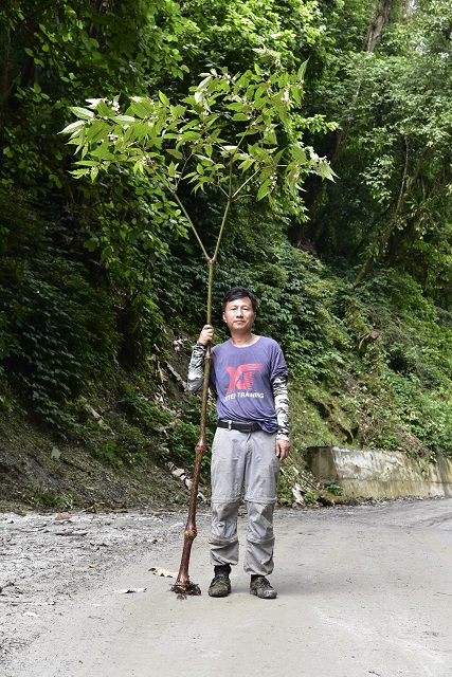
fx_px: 1054
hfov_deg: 24.2
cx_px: 226
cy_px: 338
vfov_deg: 35.6
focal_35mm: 56
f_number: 9
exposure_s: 1/100
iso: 640
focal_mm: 56
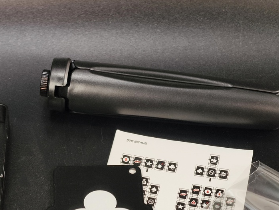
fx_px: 1178
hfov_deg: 13.5
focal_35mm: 146
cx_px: 98
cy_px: 172
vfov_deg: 10.2
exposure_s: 1/30
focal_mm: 22.48
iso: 678
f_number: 2.67
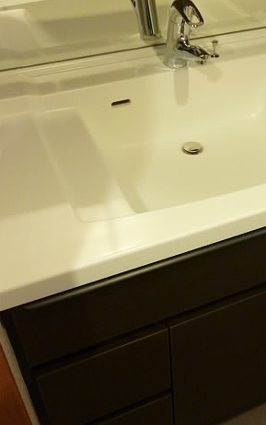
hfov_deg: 27.7
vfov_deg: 44.3
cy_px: 199
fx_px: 522
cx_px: 235
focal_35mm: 45
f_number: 3.1
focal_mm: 5
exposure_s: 1/10
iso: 400
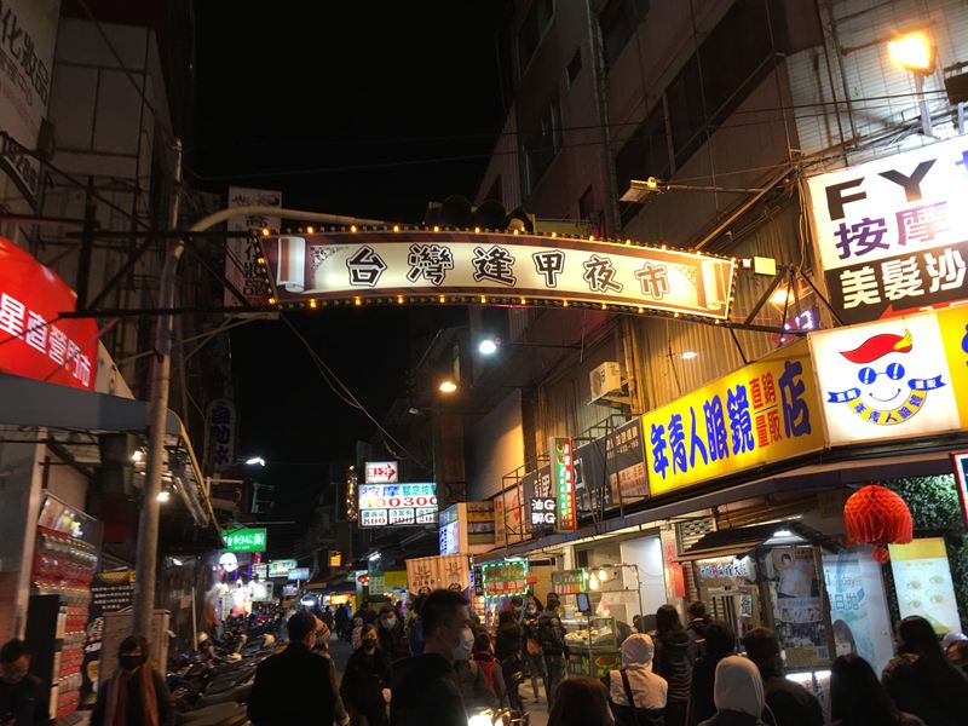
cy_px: 363
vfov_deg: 48.2
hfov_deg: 61.7
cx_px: 484
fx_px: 811
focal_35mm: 29
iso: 32
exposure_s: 1/15
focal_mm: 4.15
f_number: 2.2
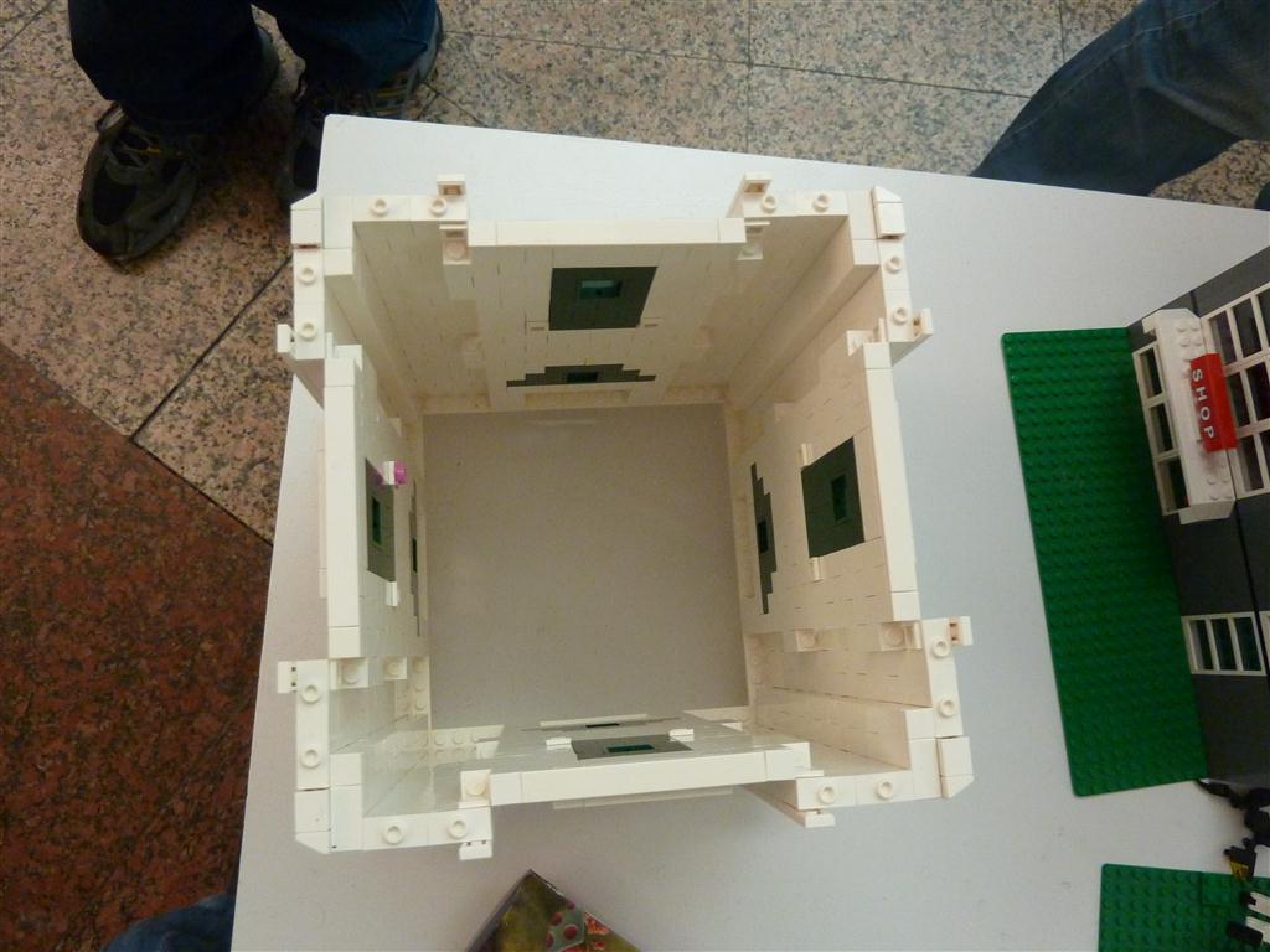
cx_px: 635
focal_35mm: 25
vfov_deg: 54.9
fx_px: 917
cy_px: 476
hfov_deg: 69.4
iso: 400
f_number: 3.3
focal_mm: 4.4
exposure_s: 1/10
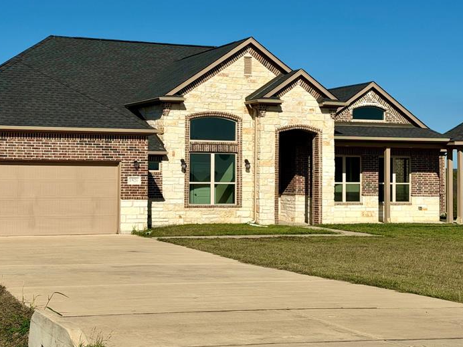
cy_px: 136
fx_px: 950
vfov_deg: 20.7
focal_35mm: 71
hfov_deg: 27.4
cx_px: 205
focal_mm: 6.76
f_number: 1.78
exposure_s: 1/20408
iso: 80
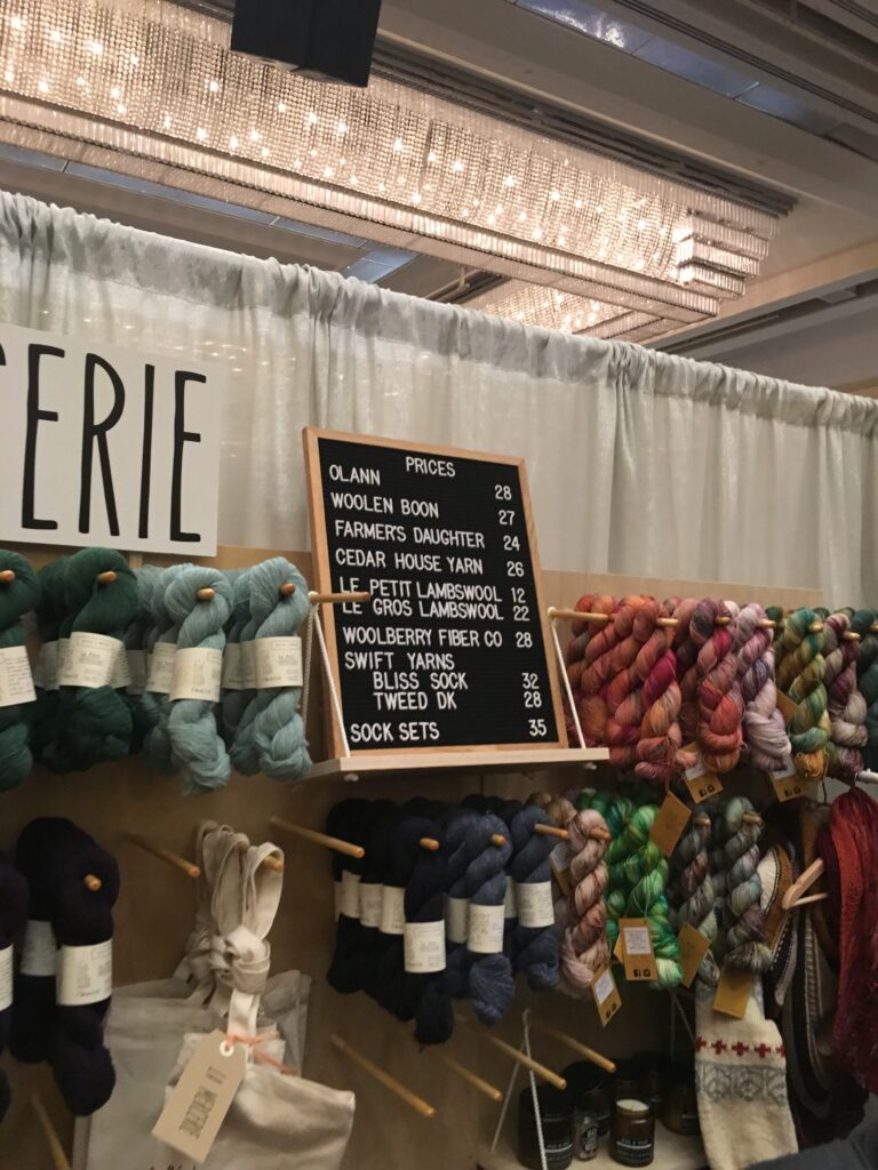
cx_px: 439
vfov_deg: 61.7
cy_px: 585
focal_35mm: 29
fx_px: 981
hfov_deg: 48.2
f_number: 2.2
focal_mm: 4.15
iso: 100
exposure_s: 1/17
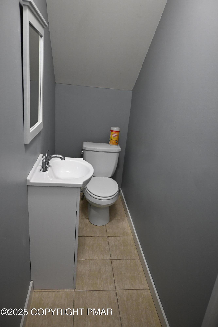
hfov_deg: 49.1
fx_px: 238
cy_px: 164
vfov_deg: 68.9
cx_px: 109
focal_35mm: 26
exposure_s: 1/125
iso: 720
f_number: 3.5
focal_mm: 17.5
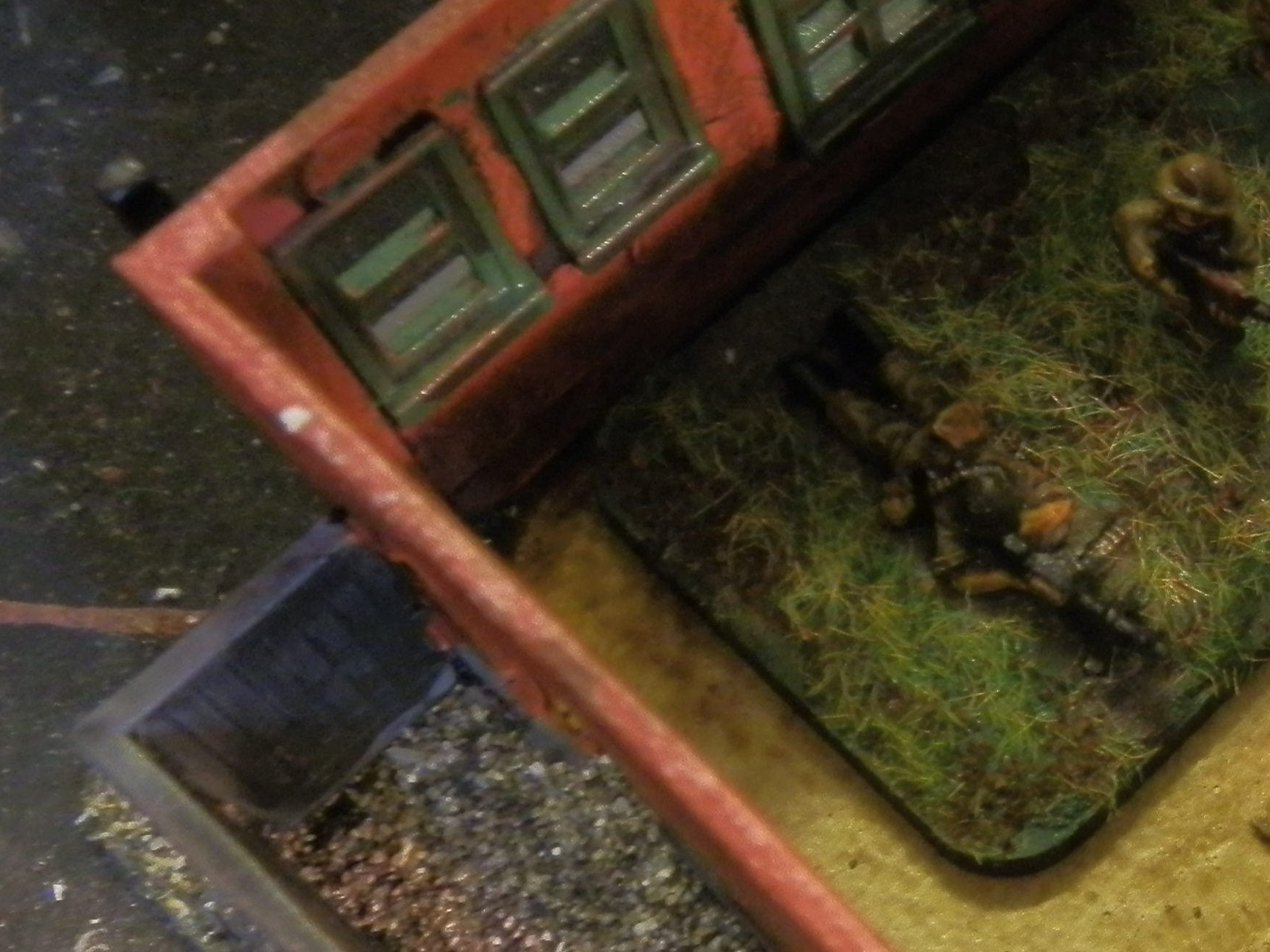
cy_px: 207
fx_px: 2531
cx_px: 1527
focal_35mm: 69
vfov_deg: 21.1
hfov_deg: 25.3
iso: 200
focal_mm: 5
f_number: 3.1
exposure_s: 1/8
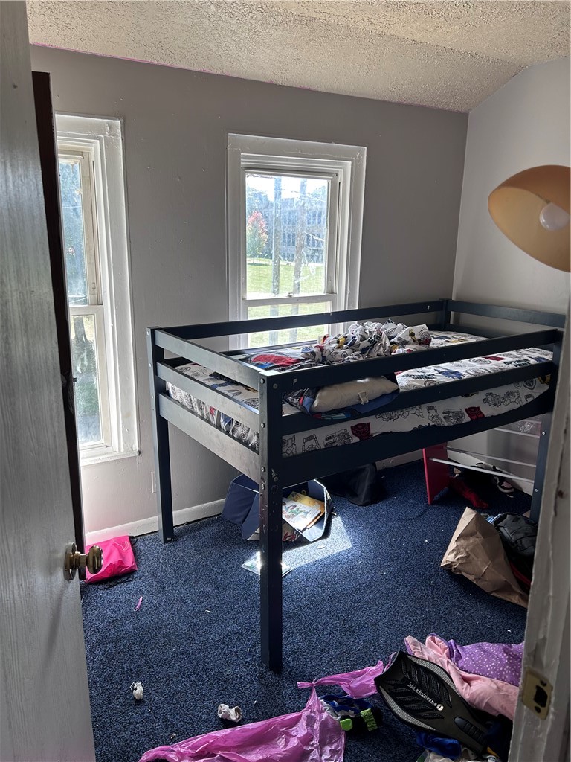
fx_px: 572
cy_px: 381
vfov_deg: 67.3
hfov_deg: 53.1
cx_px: 286
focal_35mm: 26
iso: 40
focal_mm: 5.7
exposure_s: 1/200
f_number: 1.5
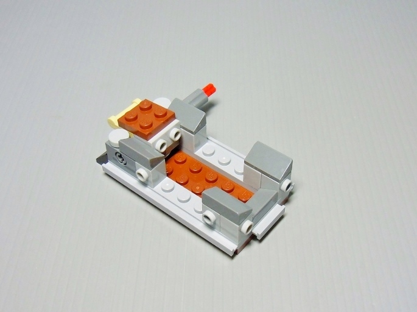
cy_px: 156
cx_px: 208
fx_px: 361
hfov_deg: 60.0
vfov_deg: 46.7
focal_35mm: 30
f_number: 3.5
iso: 200
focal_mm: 5.4
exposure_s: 1/30
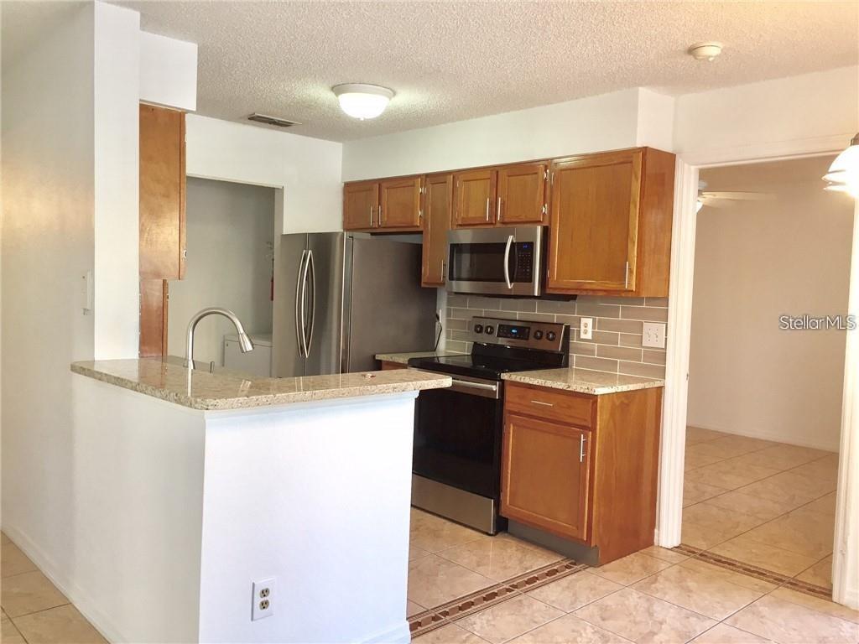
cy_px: 322
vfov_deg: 48.2
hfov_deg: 61.7
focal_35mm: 29
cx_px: 430
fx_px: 720
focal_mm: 4.15
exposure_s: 1/30
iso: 32
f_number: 2.2
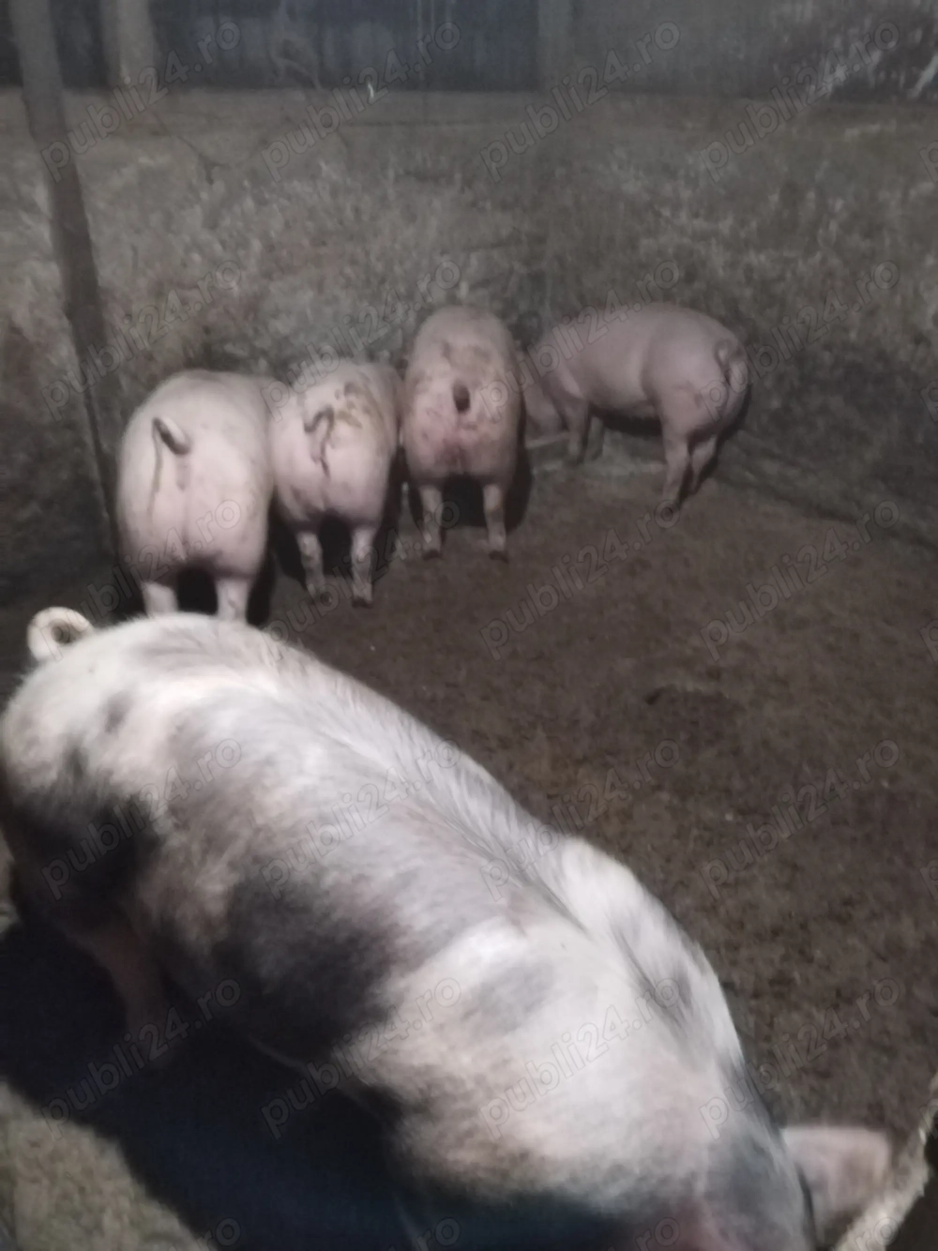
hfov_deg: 53.0
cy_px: 626
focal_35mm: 26
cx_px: 469
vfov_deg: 67.3
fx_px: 940
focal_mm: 6.24
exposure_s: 1/20
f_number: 1.8
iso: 5365
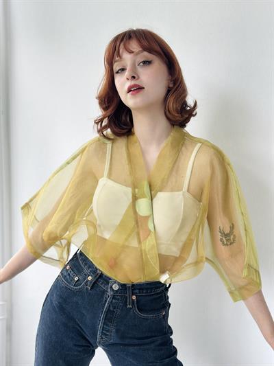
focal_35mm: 48
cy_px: 183
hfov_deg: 30.3
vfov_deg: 39.6
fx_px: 506
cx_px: 137
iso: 80
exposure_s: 1/232
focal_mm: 6.86
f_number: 1.78
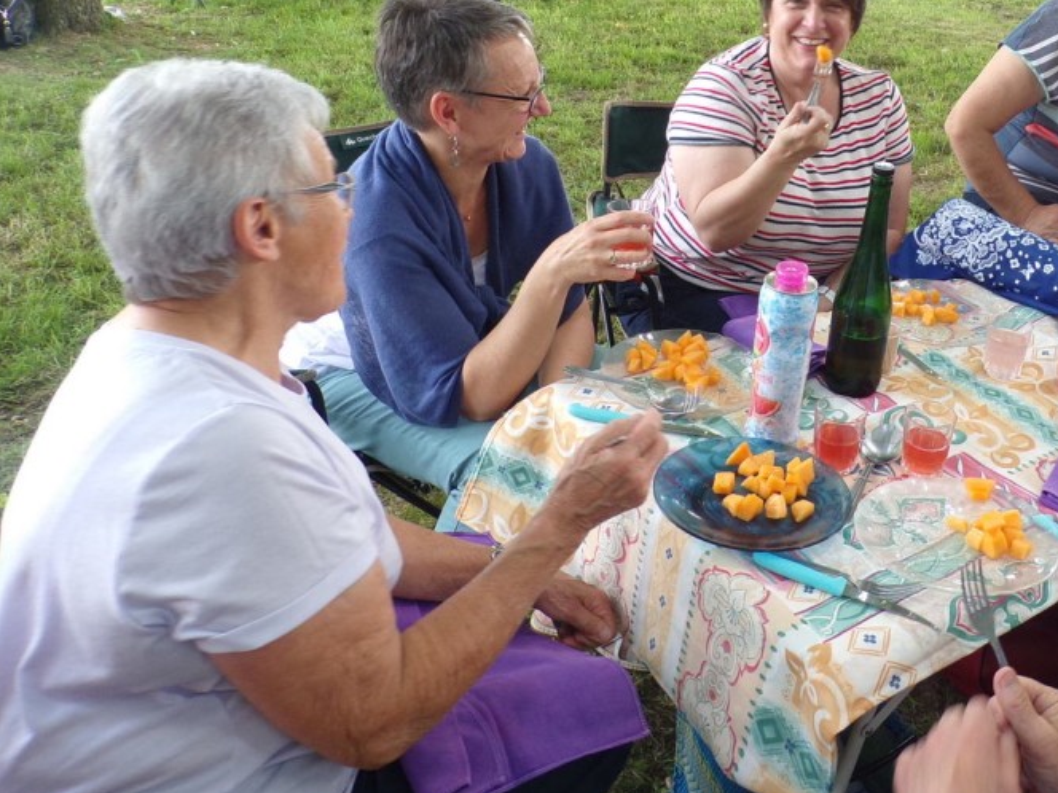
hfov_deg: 48.3
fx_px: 1131
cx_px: 789
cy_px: 202
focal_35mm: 37
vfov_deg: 37.7
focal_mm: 4.3
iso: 88
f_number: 4.3
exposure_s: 1/34
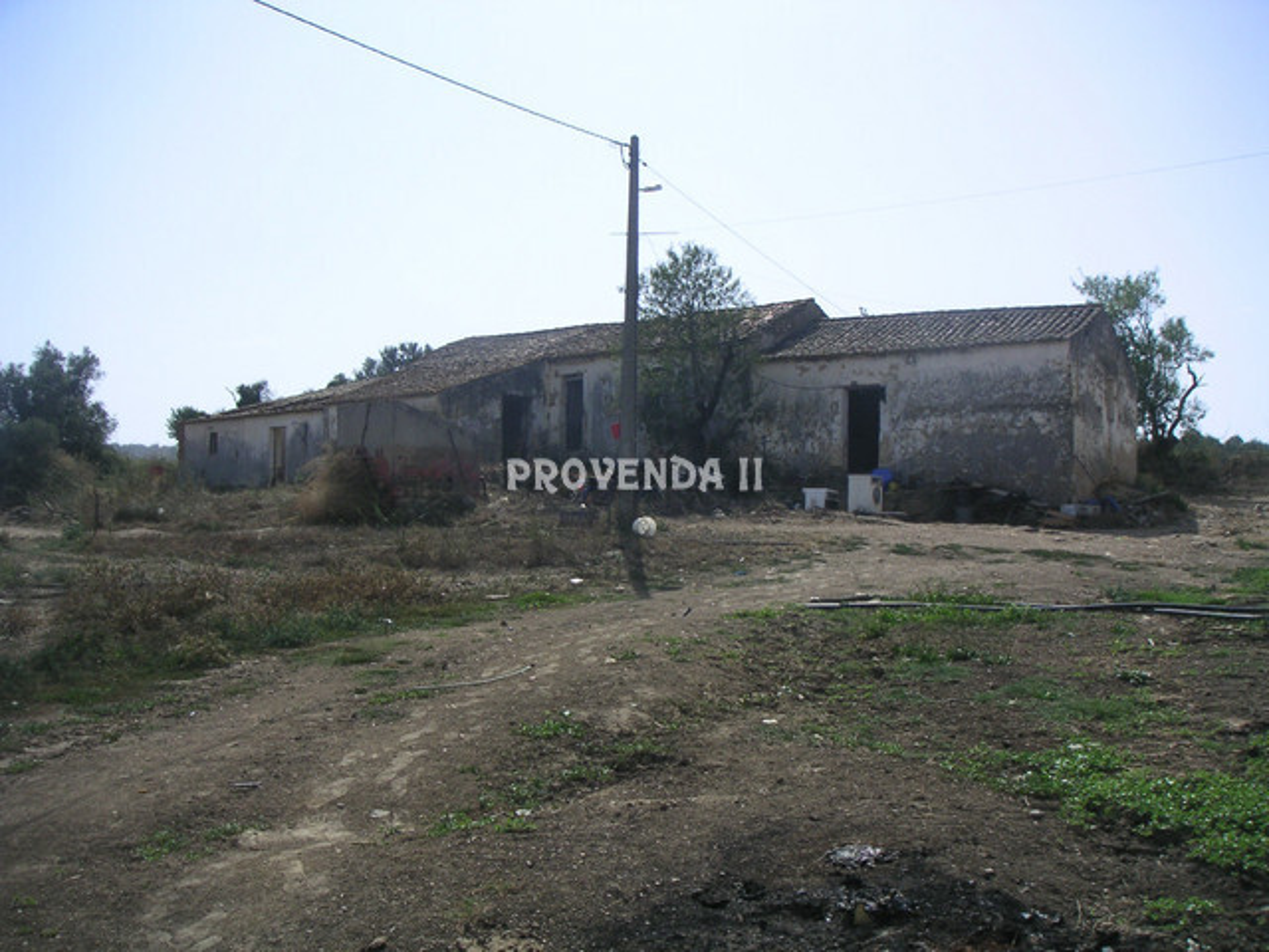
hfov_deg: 50.1
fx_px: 1356
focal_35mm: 37
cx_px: 634
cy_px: 476
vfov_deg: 38.7
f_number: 6.7
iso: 50
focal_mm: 5.7
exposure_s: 1/250
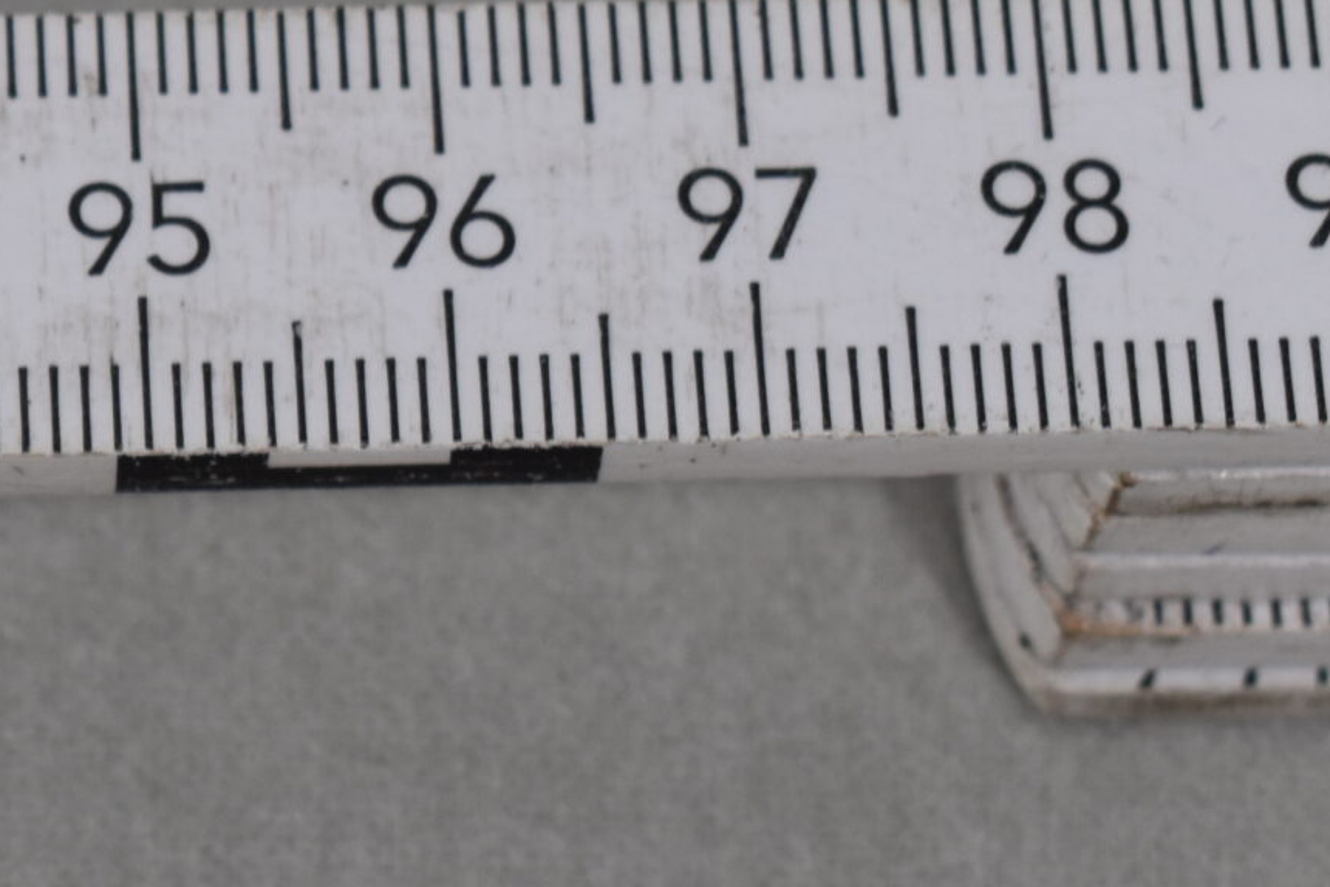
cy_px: 253
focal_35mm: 245
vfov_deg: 5.6
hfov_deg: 8.3
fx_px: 9072
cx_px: -317
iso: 360
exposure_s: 1/60
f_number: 8
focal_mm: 55
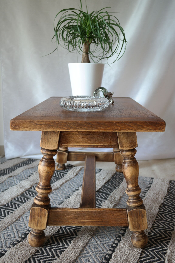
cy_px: 132
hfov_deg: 36.9
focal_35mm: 36
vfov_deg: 53.1
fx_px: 262
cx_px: 88
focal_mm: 24
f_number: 5.6
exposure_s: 1/30
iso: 200
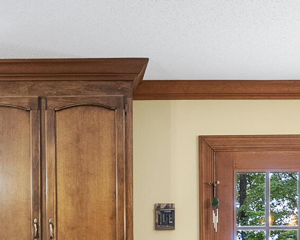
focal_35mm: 60
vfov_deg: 23.4
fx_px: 533
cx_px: 78
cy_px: 284
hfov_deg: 30.9
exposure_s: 1/3
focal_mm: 12
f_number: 7.1
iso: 800
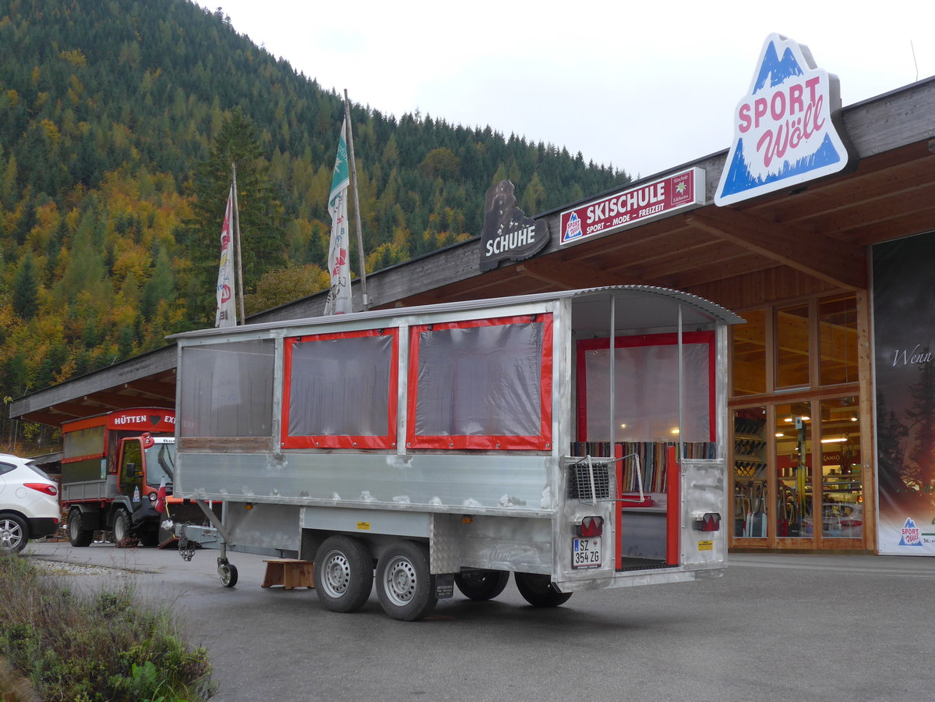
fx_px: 1324
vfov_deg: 29.7
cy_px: 351
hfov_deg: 38.9
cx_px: 468
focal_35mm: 49
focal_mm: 10.1
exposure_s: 1/60
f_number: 3.2
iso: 100
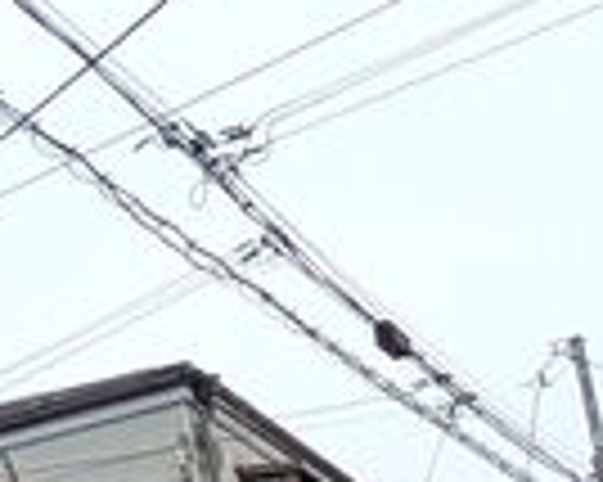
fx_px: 1730
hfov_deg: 11.8
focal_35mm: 97
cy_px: 716
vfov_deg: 14.8
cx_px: -1152
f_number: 2.2
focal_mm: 1.83
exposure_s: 1/1250
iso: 50
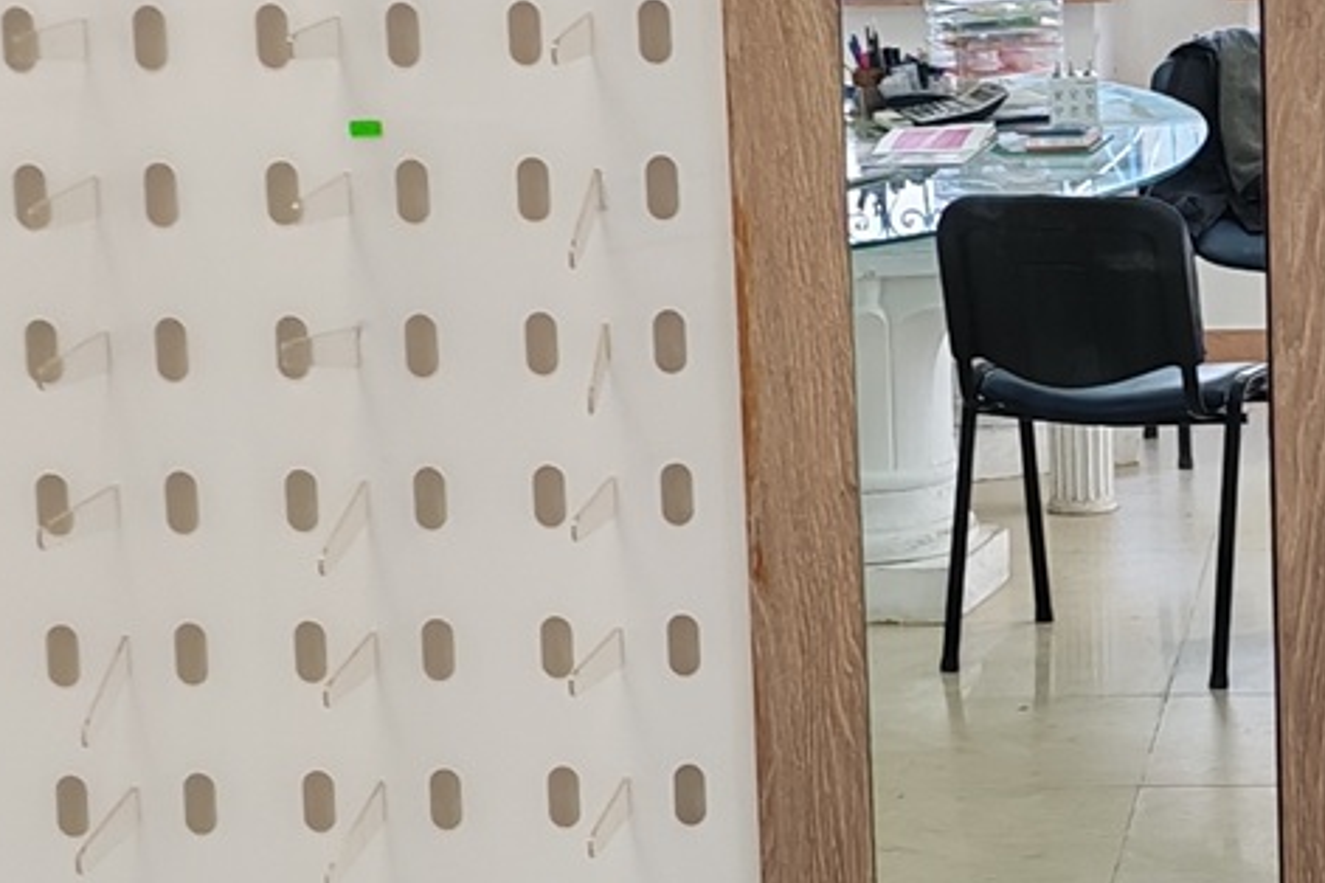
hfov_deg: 16.4
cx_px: 1401
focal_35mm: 122
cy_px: 484
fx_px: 4490
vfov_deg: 11.2
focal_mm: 6.12
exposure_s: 1/100
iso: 500
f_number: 1.9
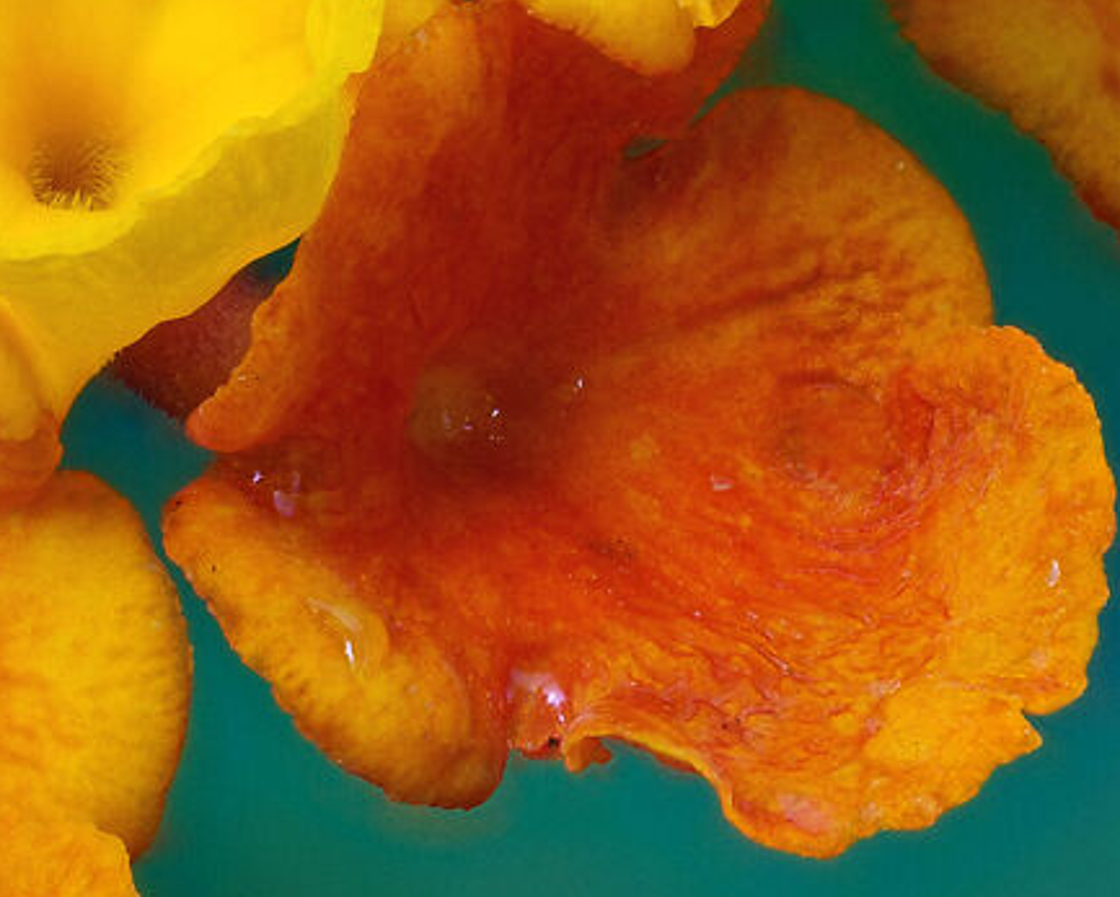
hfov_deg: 3.5
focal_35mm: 546
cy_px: -729
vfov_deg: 2.8
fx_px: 18111
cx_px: -590
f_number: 5.6
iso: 100
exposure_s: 1/125
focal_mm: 105
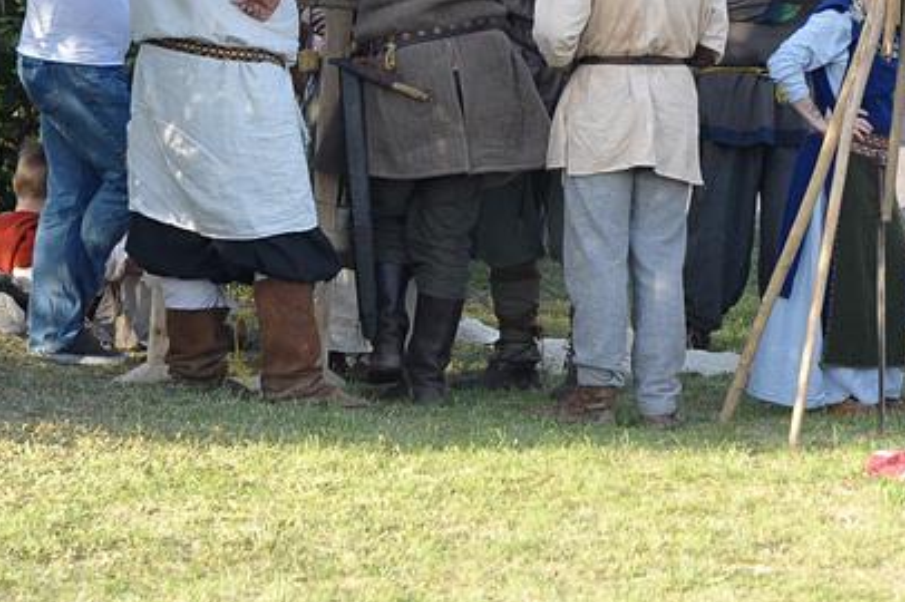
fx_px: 5526
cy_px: 19
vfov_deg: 6.2
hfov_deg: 9.3
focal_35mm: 220
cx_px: 684
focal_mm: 70
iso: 800
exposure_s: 1/500
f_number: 5.6
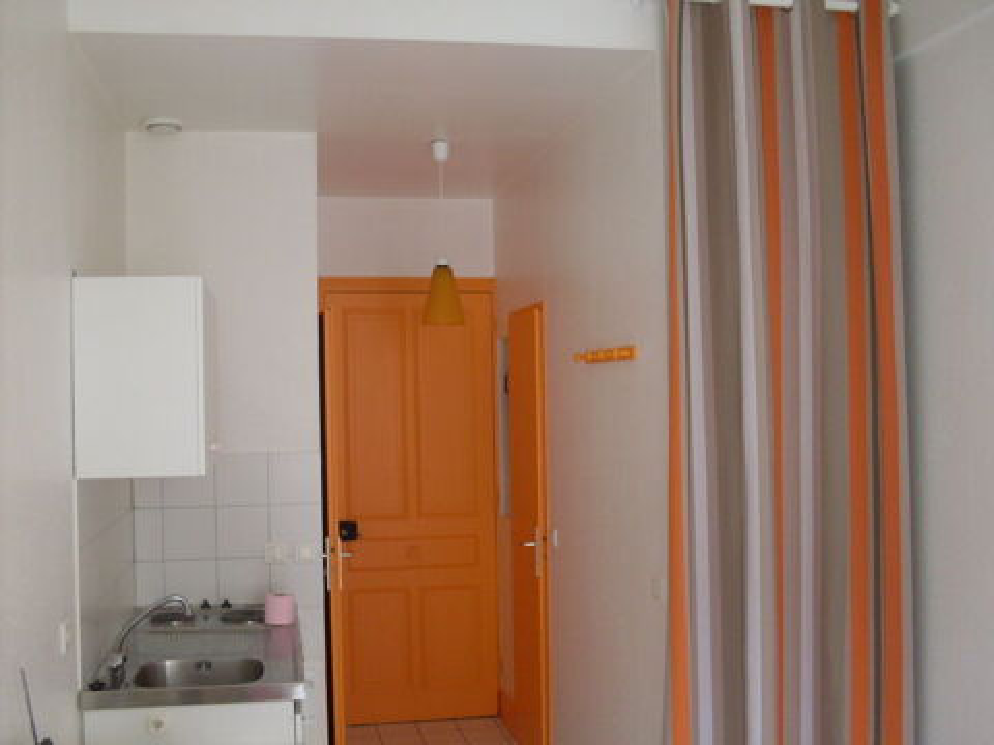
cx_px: 497
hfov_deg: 49.0
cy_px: 372
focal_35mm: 38
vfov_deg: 37.7
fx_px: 1091
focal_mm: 6.3
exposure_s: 1/45
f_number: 2.8
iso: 100
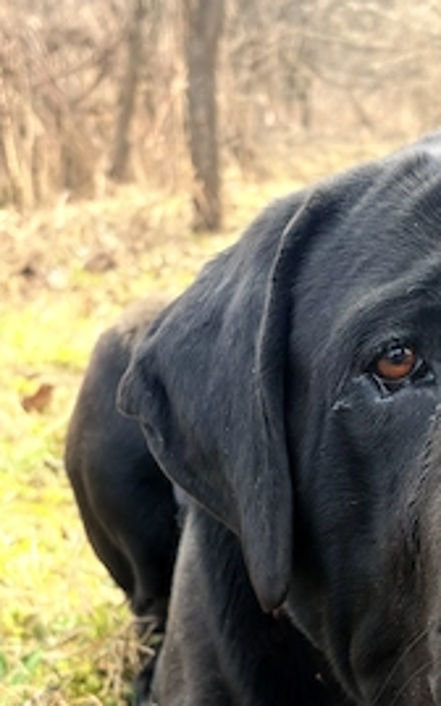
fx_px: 1578
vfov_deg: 25.0
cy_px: 501
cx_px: 346
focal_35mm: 82
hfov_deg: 15.8
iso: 32
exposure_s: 1/121
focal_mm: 5.96
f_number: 1.6
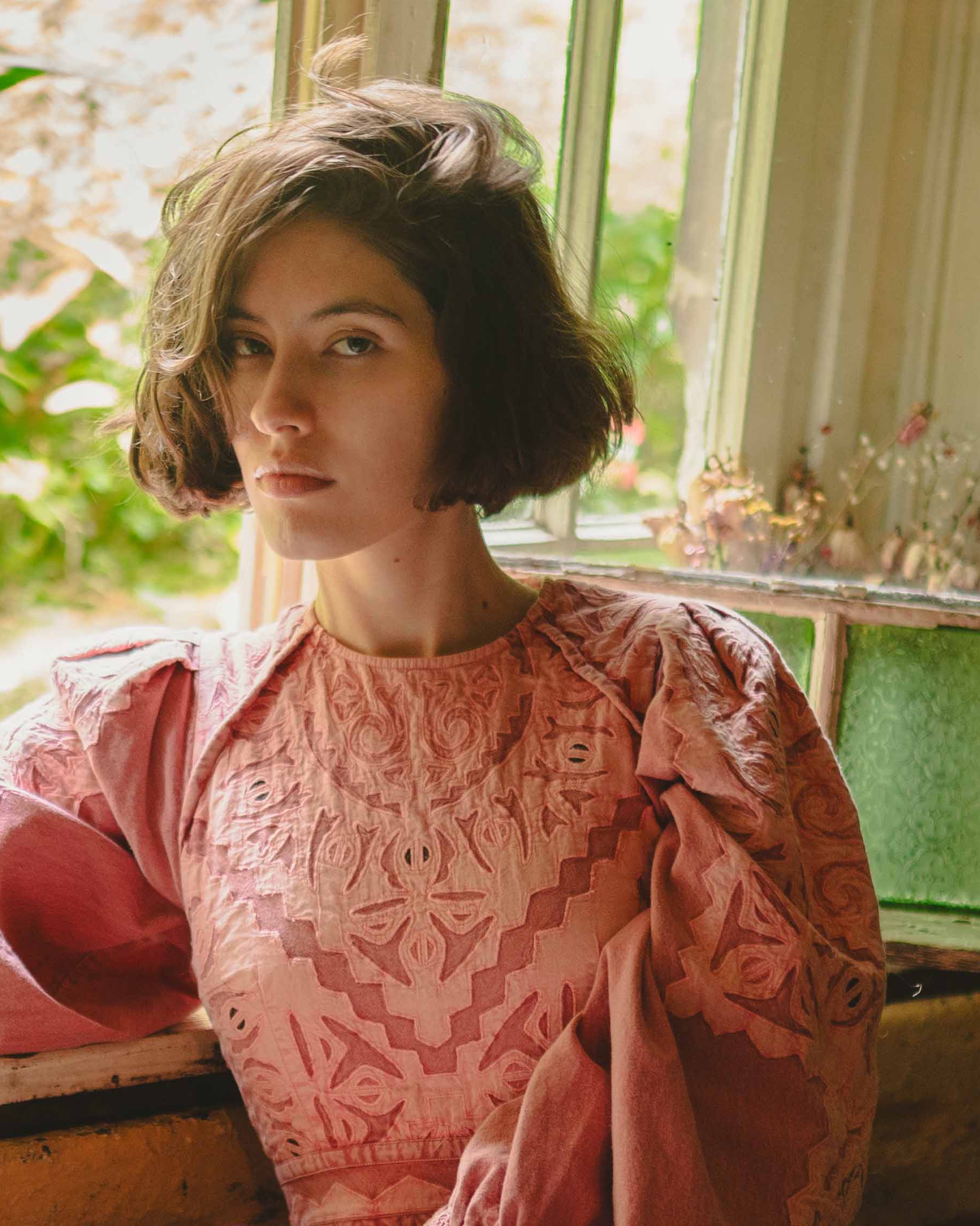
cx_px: 304
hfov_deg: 13.4
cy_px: 973
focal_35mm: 115
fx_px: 4170
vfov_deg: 16.6
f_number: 1.4
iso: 320
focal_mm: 35
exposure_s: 1/60
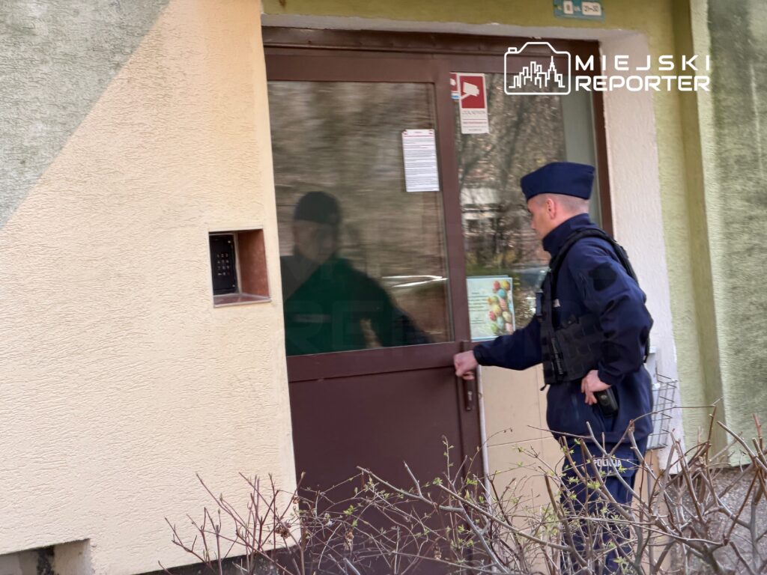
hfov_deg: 19.6
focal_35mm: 100
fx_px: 2216
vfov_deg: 14.8
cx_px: 384
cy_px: 288
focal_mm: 16.89
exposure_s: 1/121
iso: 40
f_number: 2.8
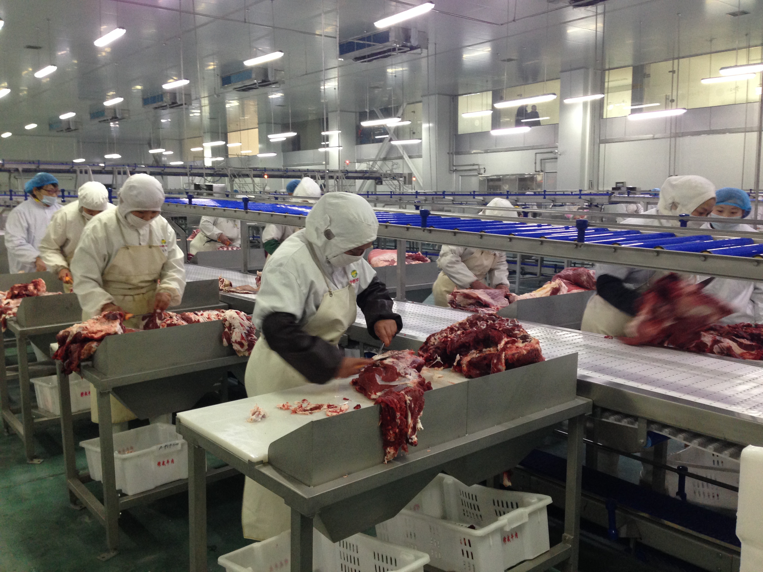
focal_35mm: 33
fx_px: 727
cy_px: 286
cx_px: 382
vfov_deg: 42.9
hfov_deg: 55.4
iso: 160
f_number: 2.4
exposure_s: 1/20
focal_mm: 4.12
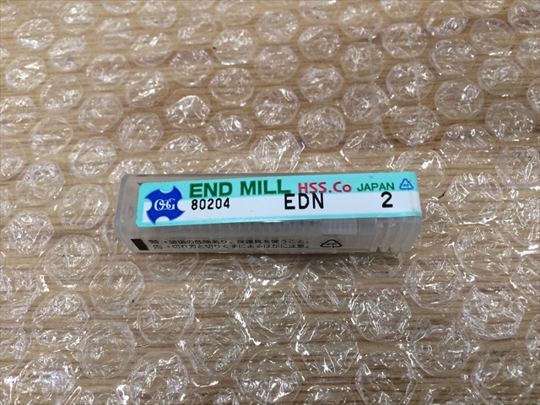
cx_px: 270
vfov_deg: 48.2
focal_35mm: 29
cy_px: 202
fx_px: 452
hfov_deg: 61.7
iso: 64
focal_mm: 4.15
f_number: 2.2
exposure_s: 1/30
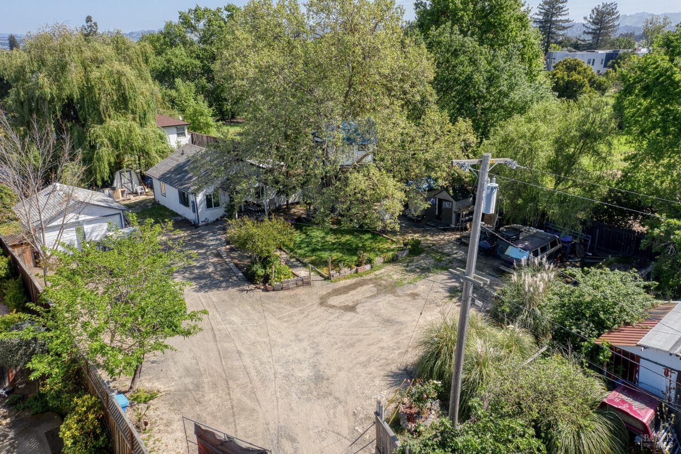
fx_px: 529
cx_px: 340
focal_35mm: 28
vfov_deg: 46.4
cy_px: 227
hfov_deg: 65.5
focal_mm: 10.26
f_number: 7.1
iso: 200
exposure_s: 1/100
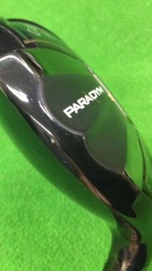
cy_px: 134
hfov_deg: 25.7
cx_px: 40
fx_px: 330
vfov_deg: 44.6
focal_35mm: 46
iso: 200
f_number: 2.4
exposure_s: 1/20
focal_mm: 3.3
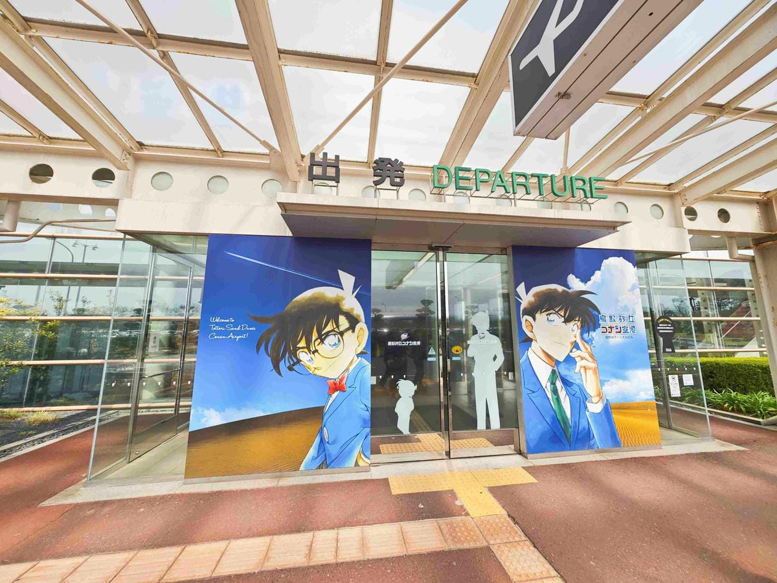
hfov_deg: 110.5
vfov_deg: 94.5
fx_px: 269
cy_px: 292
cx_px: 388
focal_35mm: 12
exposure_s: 1/1854
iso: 50
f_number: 1.8
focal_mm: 2.03
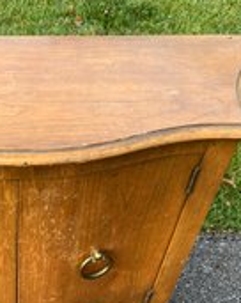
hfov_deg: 28.1
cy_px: 215
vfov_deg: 36.1
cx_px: 12
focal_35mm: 51
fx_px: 456
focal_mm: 5.1
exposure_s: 1/433
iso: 50
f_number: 1.6
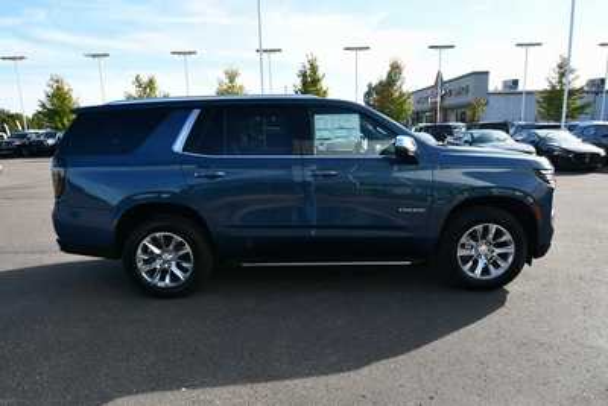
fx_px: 372
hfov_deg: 78.6
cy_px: 203
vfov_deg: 57.3
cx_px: 304
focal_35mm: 22
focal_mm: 15
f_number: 7.1
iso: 200
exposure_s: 1/250
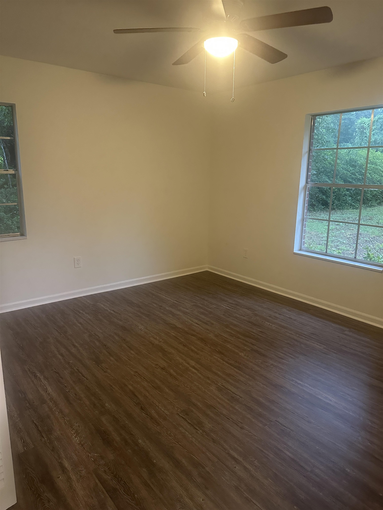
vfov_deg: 71.6
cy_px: 255
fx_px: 354
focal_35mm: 24
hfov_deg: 56.8
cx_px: 192
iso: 640
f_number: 1.78
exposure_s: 1/60
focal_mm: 6.86
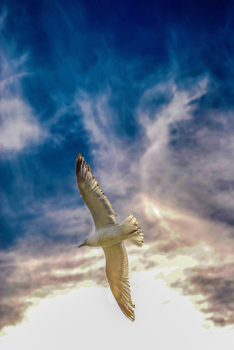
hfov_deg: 7.3
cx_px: 117
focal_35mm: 188
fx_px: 1823
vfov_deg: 11.0
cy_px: 175
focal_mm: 125
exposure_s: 1/1000
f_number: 7.1
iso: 125
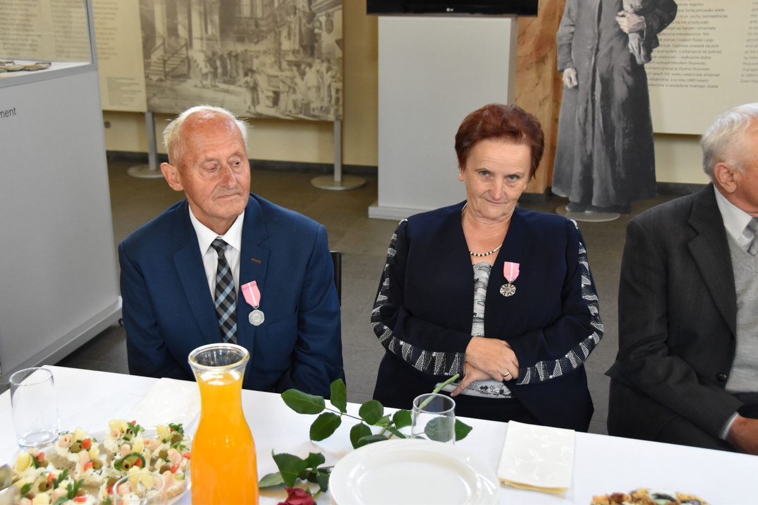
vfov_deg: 31.9
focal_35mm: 42
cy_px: 252
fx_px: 884
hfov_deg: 46.4
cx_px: 379
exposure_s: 1/50
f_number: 4
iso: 2000
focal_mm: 28
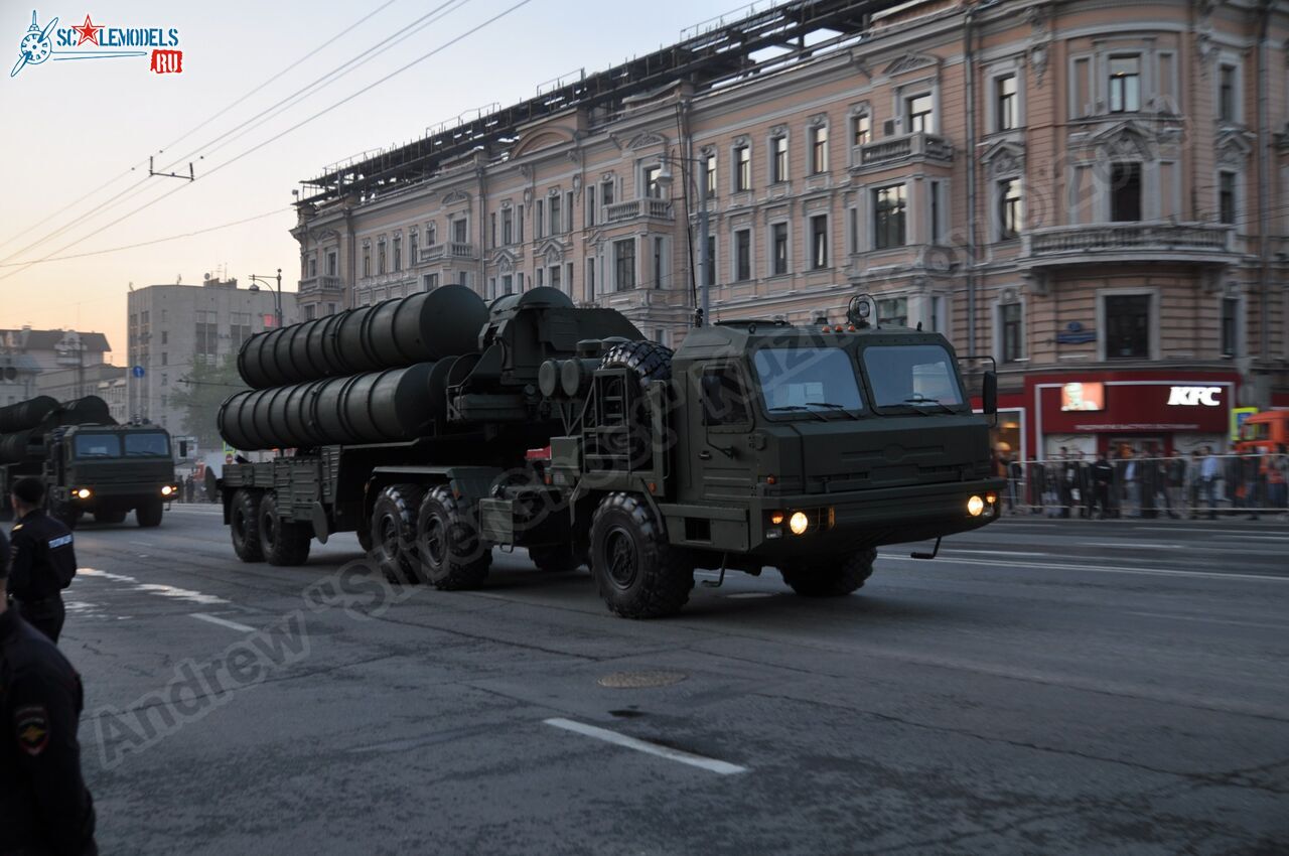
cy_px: 428
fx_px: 1556
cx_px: 644
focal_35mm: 44
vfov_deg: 30.8
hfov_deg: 45.0
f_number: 2.8
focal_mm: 29
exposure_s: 1/100
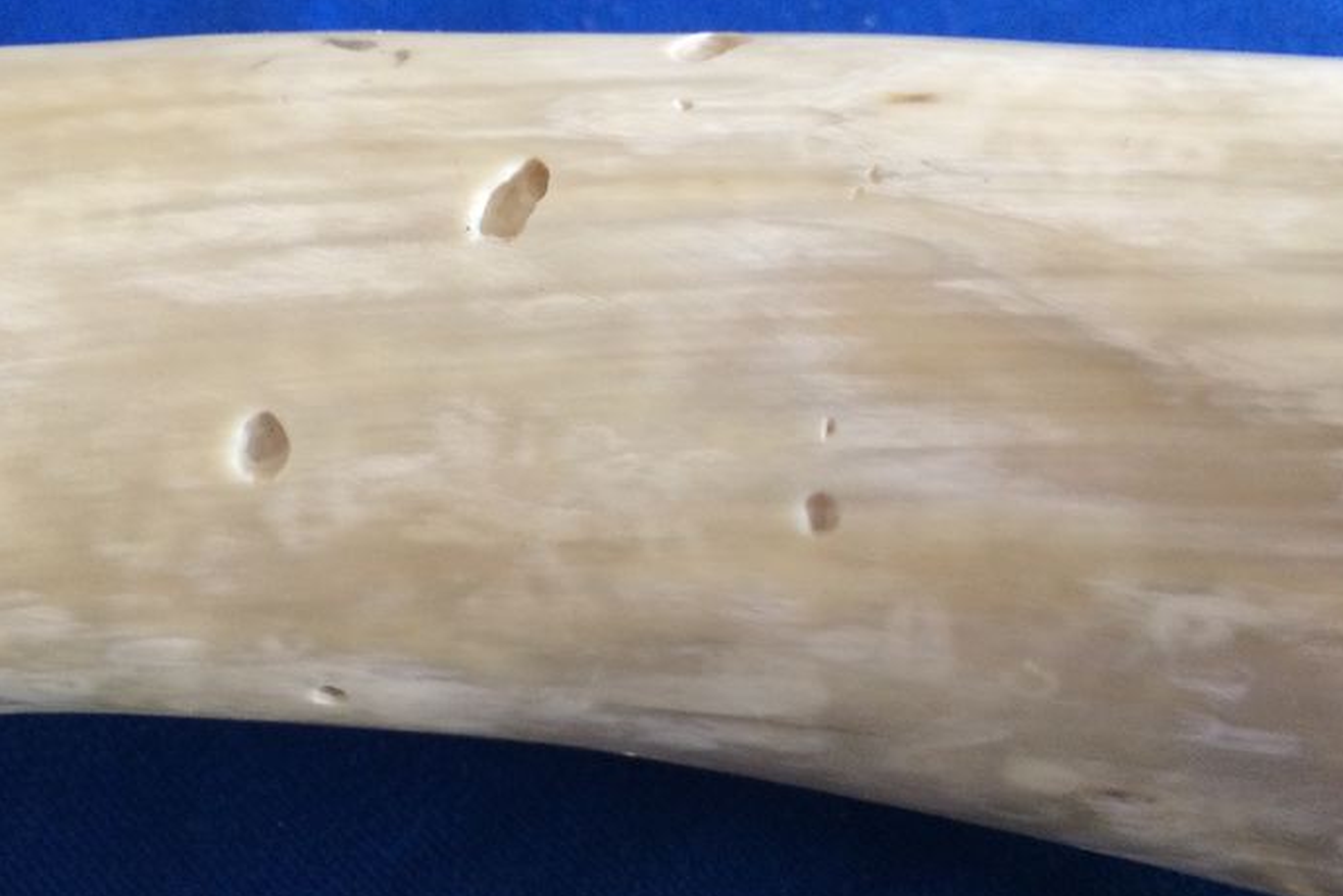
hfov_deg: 47.3
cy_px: 315
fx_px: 1530
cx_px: 580
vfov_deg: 32.4
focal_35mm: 41
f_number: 2.2
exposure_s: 1/30
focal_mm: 4.12
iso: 125
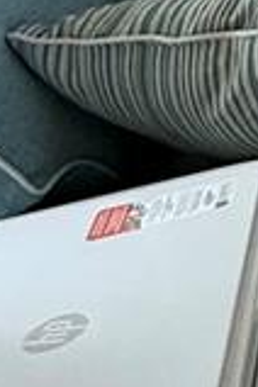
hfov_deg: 8.1
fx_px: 1182
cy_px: -207
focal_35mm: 110
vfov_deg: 16.7
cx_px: 1003
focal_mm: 2.22
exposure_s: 1/60
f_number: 2.2
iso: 250
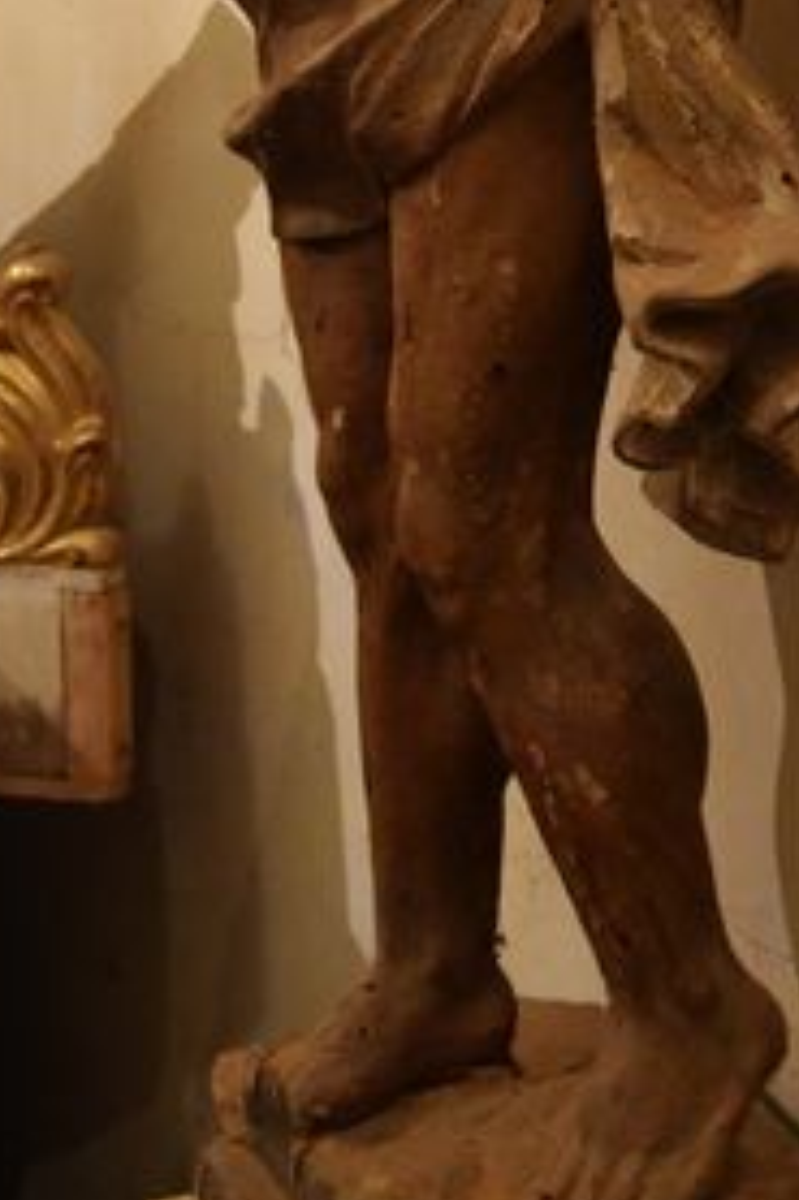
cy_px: 52
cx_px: 598
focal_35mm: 68
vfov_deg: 28.2
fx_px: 2266
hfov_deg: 19.8
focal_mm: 18
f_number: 3.5
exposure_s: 1/60
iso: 3600
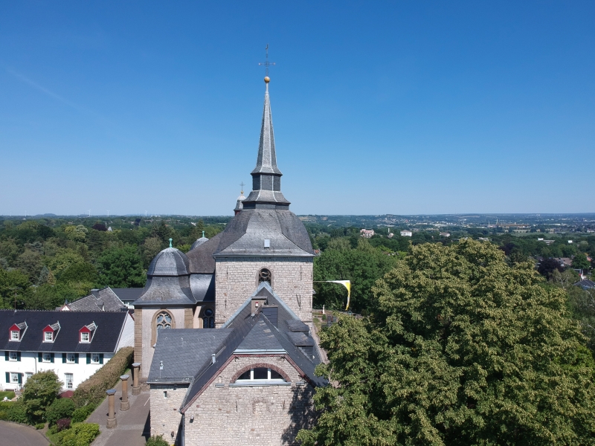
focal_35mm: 25
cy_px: 223
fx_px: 430
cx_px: 298
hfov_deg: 69.4
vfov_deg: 54.9
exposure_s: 1/1250
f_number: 2.6
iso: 101
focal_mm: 4.49
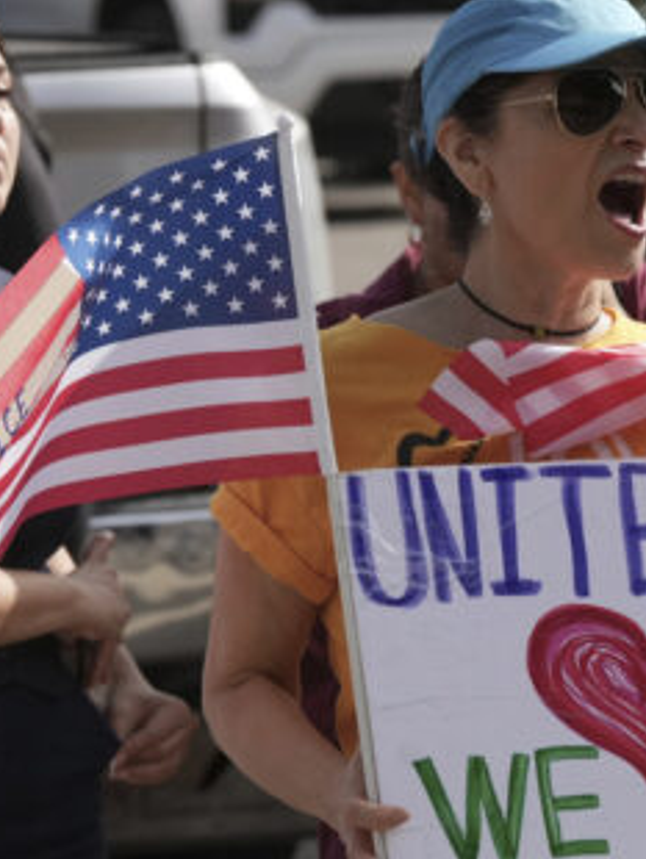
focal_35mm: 345
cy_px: 544
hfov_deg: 4.3
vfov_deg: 5.7
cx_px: 494
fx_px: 8573
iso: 640
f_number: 5.6
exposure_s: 1/3200
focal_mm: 116
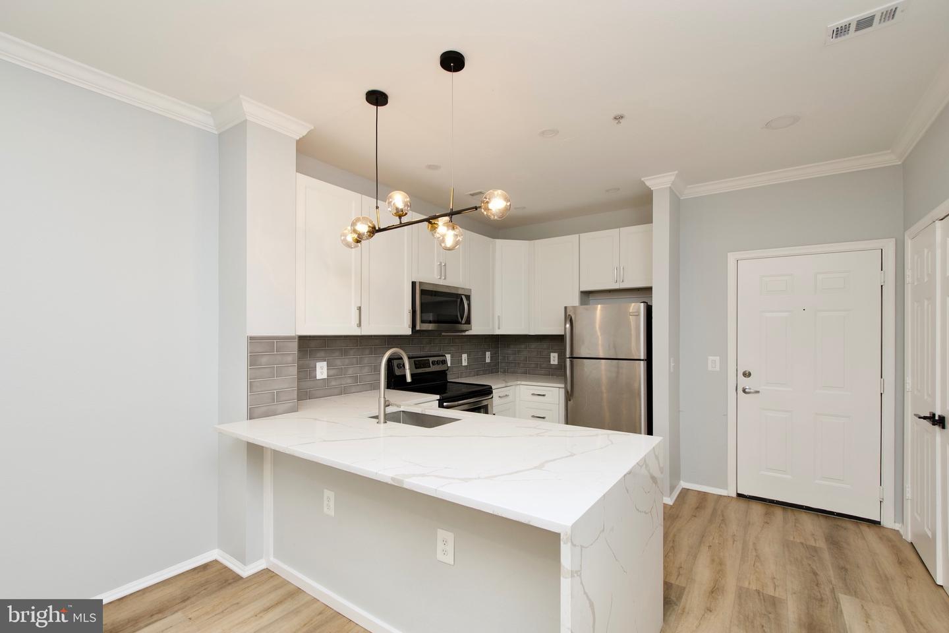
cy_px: 316
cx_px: 474
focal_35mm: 15
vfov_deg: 77.3
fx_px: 395
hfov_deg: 100.4
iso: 320
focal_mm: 10
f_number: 7.1
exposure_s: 1/30
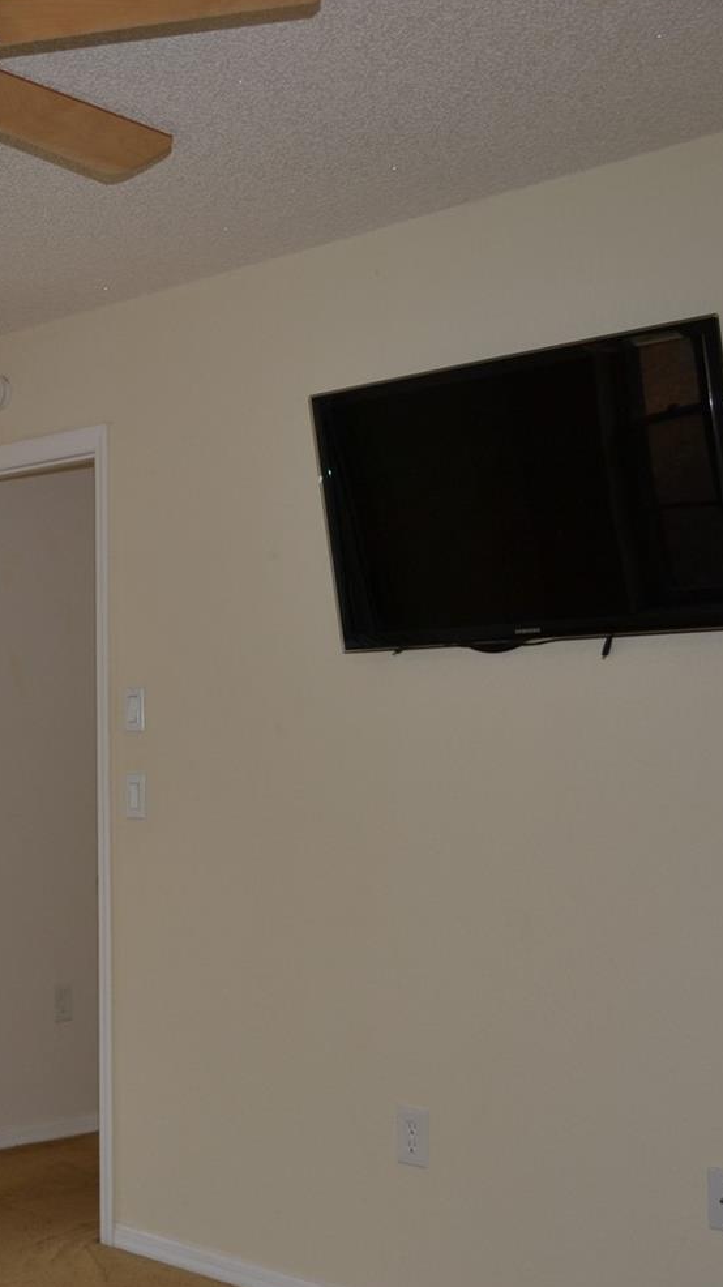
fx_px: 1740
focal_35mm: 51
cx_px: -114
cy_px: 683
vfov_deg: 40.6
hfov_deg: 21.9
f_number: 4
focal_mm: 20
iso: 250
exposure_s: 1/125
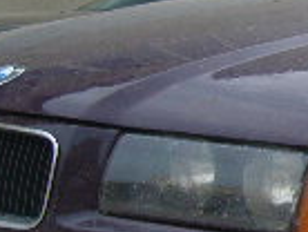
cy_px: 20
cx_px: 578
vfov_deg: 9.2
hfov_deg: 11.2
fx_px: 1444
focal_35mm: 162
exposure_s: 1/50
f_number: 2.8
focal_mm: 5.8
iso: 80
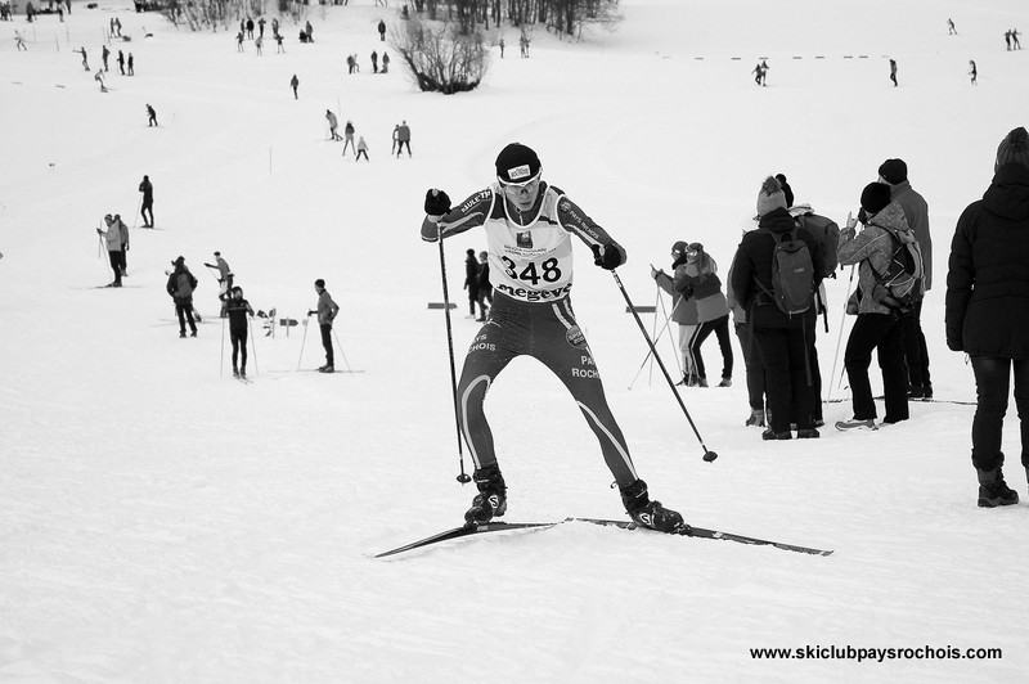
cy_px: 342
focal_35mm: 128
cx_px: 514
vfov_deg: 10.7
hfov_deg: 16.1
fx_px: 3641
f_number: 5
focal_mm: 85
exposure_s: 1/1250
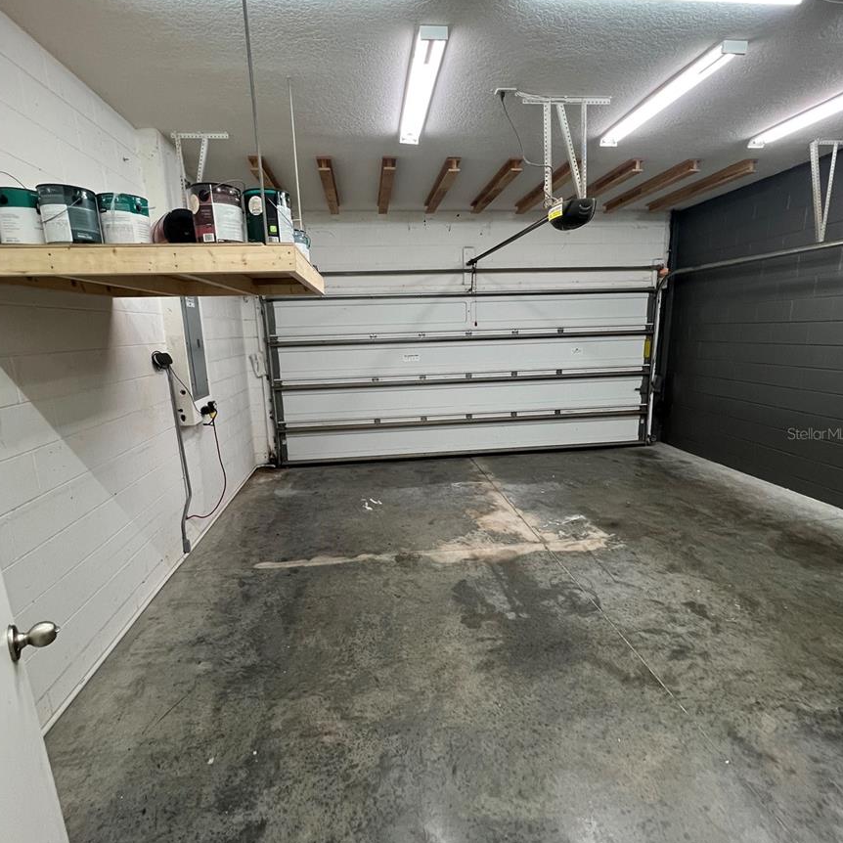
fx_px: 441
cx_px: 417
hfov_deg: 87.4
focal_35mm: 16
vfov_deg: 87.4
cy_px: 433
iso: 200
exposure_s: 1/120
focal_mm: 1.57
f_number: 1.8
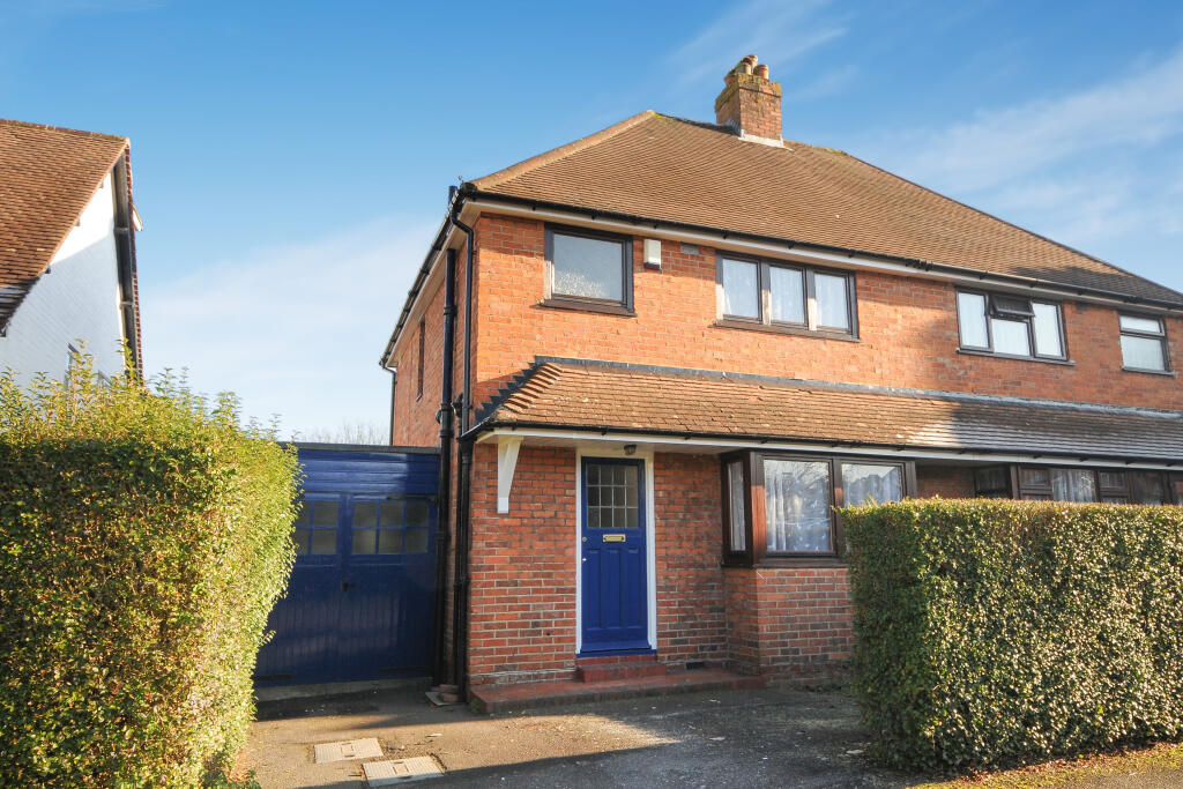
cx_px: 592
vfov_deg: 56.2
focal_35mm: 22
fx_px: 739
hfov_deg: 77.3
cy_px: 394
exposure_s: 1/100
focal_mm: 15
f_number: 11
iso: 400
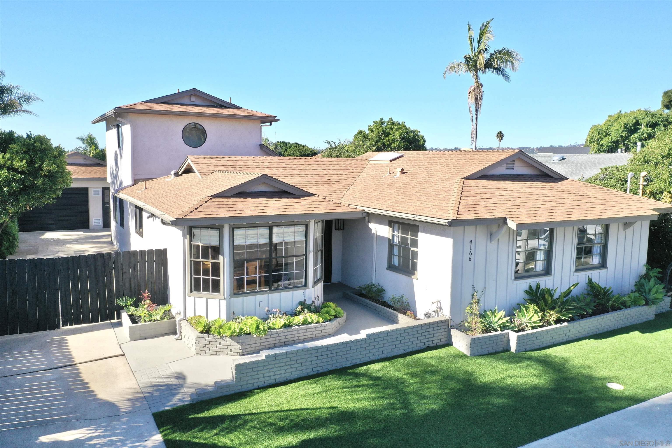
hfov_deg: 65.5
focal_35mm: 28
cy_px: 224
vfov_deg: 46.4
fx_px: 523
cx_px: 336
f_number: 5.6
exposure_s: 1/320
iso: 100
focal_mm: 10.26
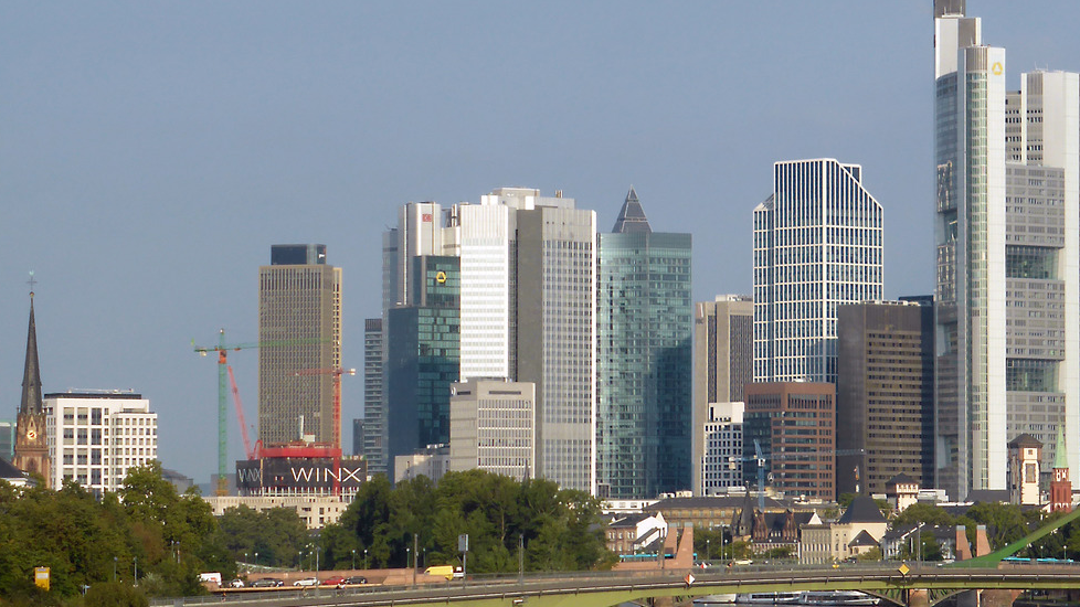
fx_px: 6071
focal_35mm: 212
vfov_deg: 5.7
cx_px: 858
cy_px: 254
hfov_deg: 10.1
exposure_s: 1/640
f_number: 5.3
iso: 100
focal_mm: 19.4
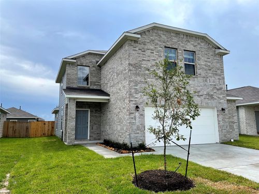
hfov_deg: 67.3
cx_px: 130
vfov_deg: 53.1
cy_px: 97
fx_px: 195
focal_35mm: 26
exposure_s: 1/3509
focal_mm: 4.2
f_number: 1.6
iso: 32
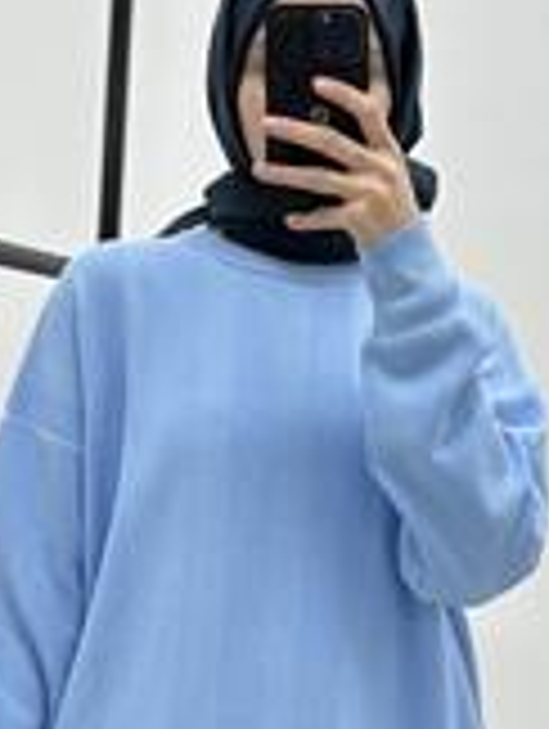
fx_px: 2573
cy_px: 439
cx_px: 266
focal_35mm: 122
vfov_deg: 16.1
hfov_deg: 12.2
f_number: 1.78
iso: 125
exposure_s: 1/100
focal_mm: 6.86
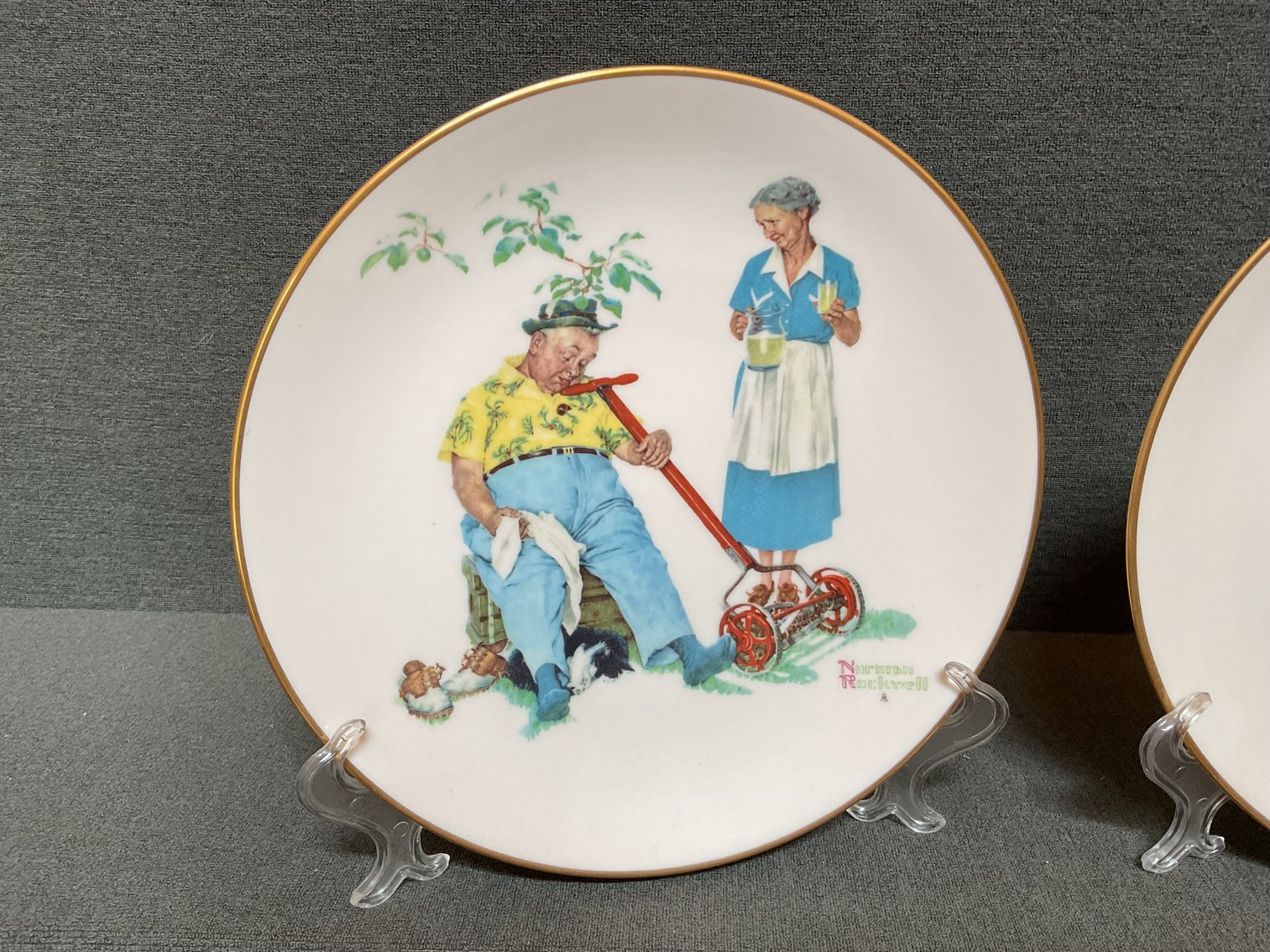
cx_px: 635
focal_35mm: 29
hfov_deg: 61.7
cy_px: 476
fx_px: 1064
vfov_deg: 48.2
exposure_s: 1/100
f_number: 1.8
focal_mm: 3
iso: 50
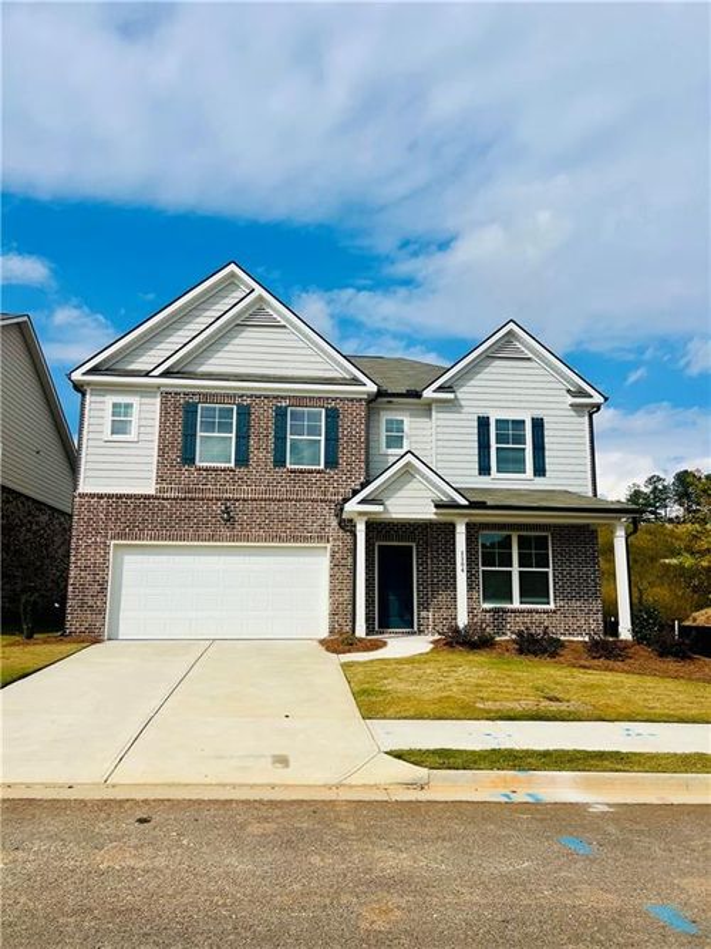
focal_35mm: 26
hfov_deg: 53.0
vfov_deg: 67.3
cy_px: 474
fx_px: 712
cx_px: 356
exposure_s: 1/8696
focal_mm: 5.7
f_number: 1.5
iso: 50
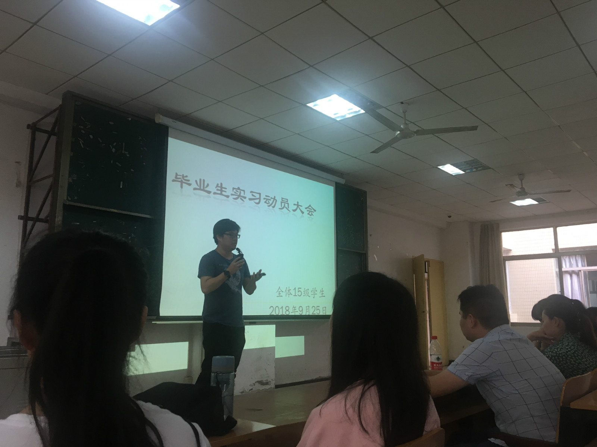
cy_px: 224
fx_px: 500
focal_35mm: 29
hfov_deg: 61.7
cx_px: 298
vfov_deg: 48.2
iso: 80
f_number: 2.2
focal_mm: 4.15
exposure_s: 1/33
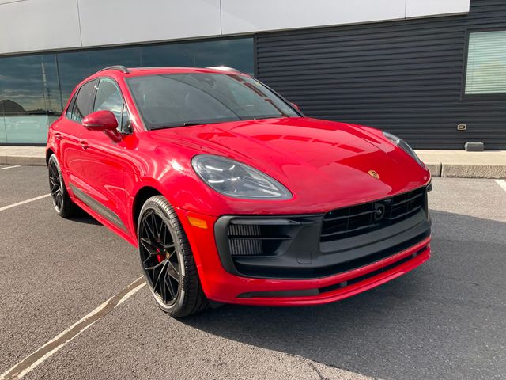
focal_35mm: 28
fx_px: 409
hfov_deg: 63.4
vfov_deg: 49.7
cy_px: 190
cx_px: 253
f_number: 1.8
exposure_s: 1/410
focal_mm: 3.99
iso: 20
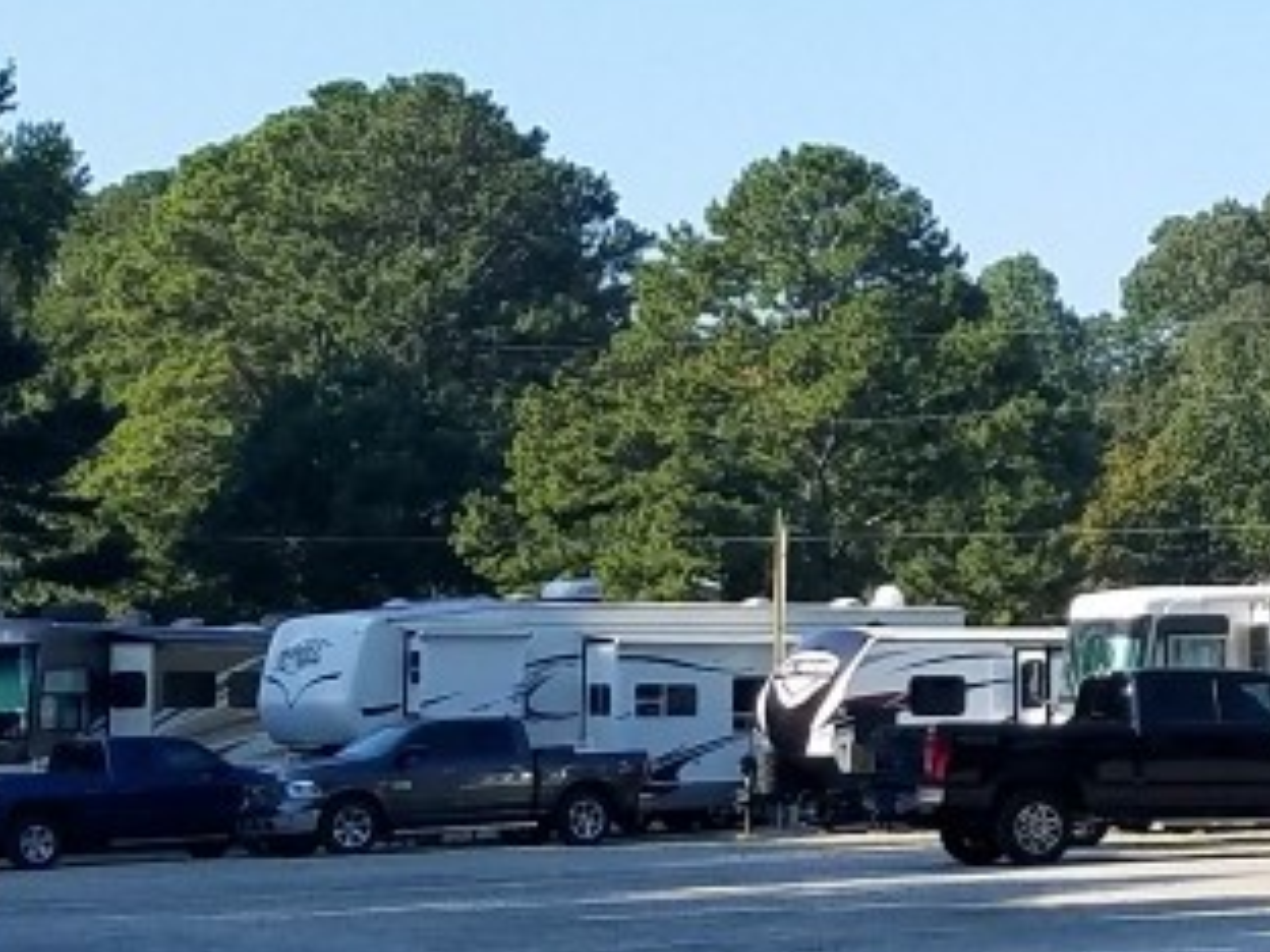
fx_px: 4403
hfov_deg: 15.4
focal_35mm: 120
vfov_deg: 12.3
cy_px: 415
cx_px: 1779
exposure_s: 1/1448
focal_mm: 4.2
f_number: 1.7
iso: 50
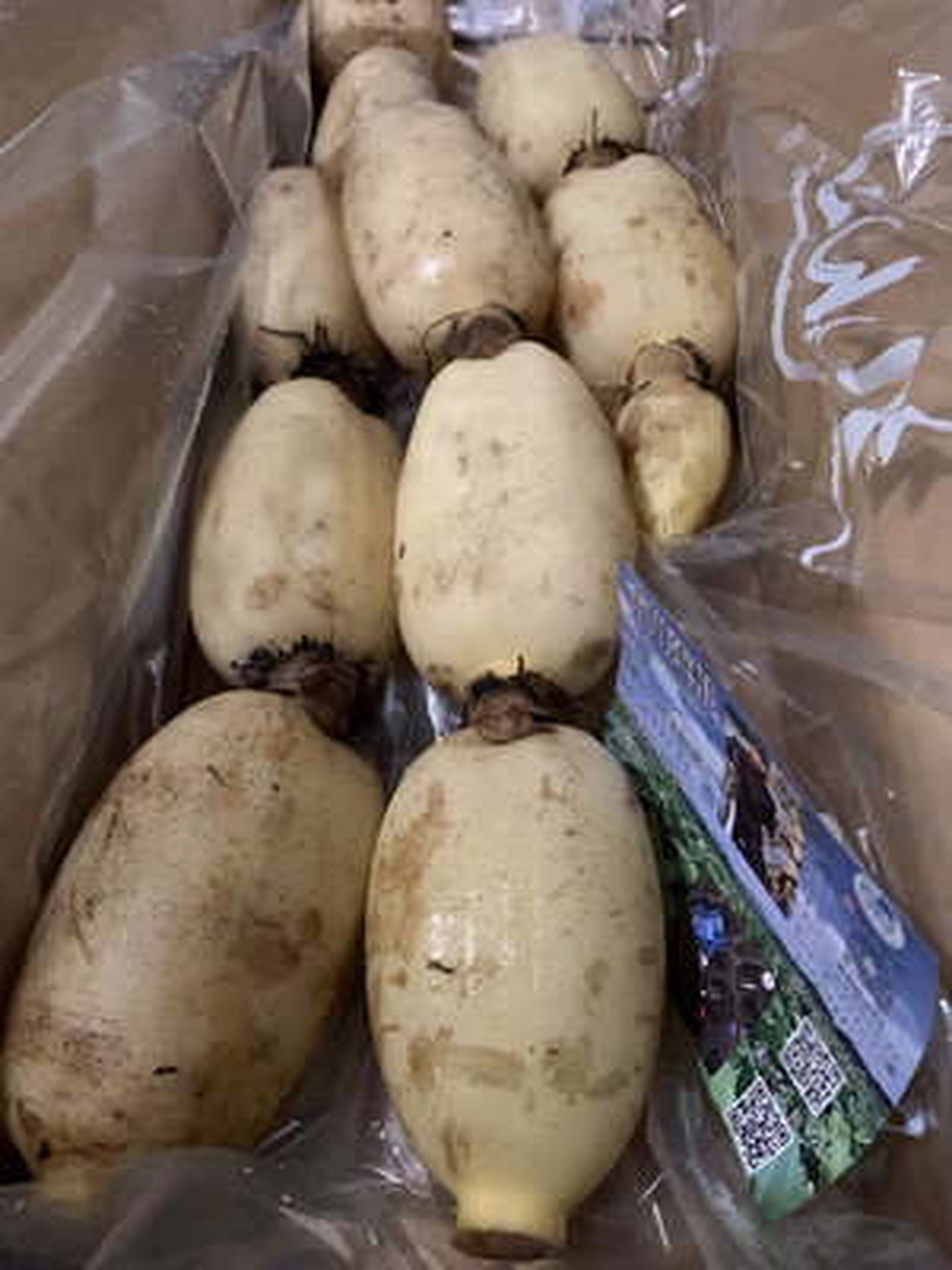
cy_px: 635
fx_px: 953
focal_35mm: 26
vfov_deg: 67.3
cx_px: 476
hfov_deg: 53.1
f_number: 1.8
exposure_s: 1/30
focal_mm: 4.25
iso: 640
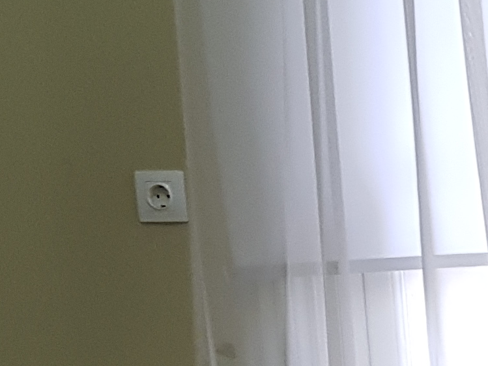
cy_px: 637
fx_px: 1974
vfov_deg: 10.1
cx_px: 817
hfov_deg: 13.0
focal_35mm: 140
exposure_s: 1/50
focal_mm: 4.2
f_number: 1.7
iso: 125
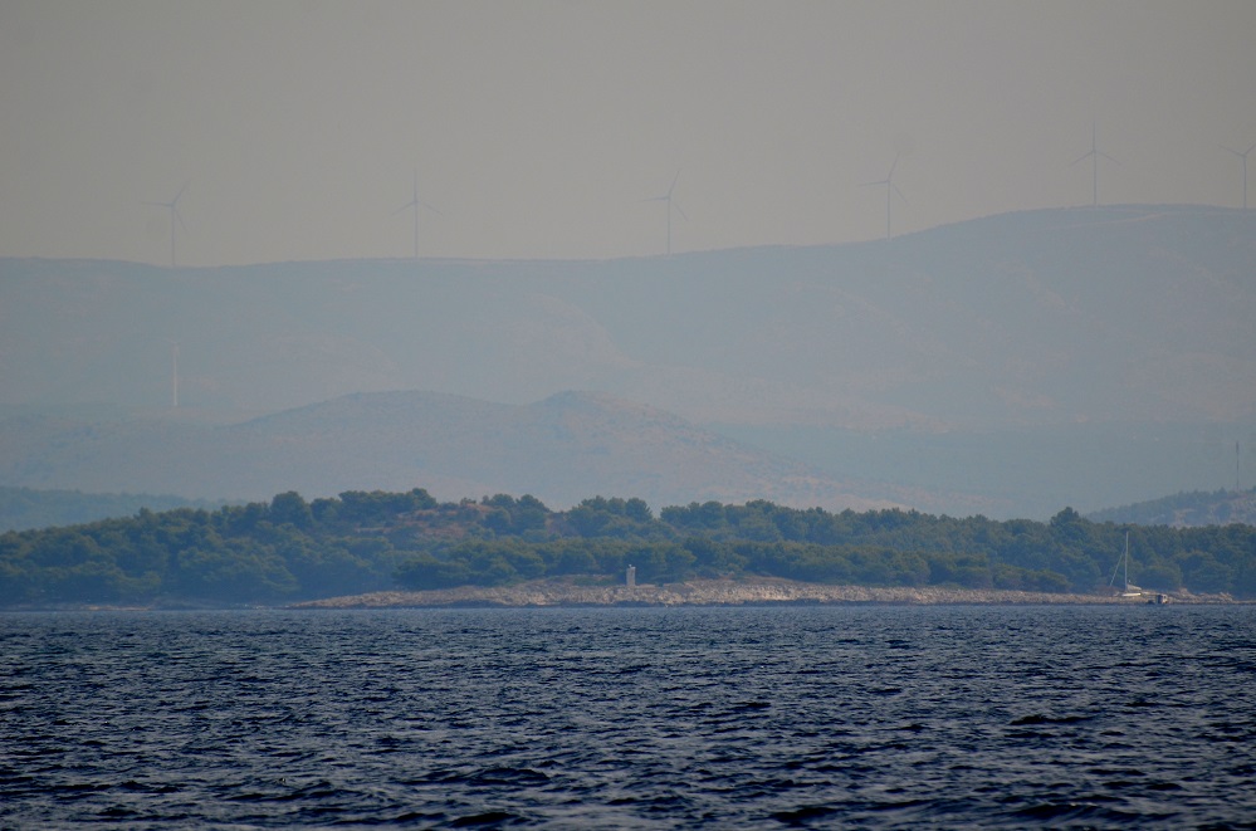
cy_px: 416
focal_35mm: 450
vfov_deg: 3.0
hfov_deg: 4.6
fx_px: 15663
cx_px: 628
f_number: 5.6
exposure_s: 1/2500
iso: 400
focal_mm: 300
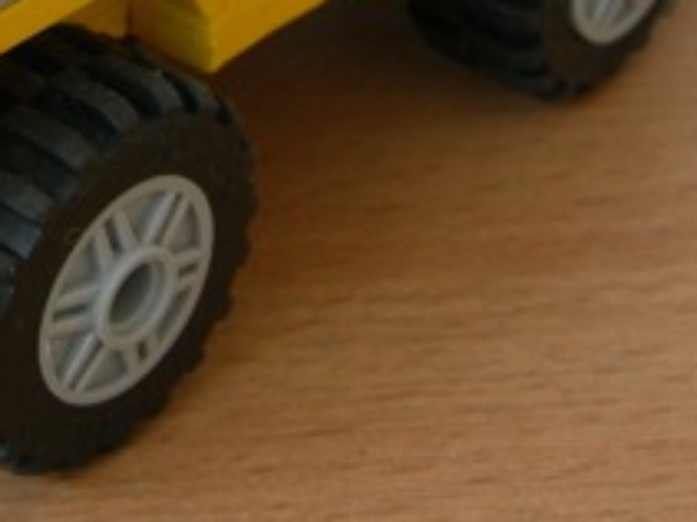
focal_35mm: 144
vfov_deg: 10.0
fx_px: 2898
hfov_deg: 13.4
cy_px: -248
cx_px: -126
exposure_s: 1/49.1
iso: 50
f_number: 2.8
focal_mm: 7.8
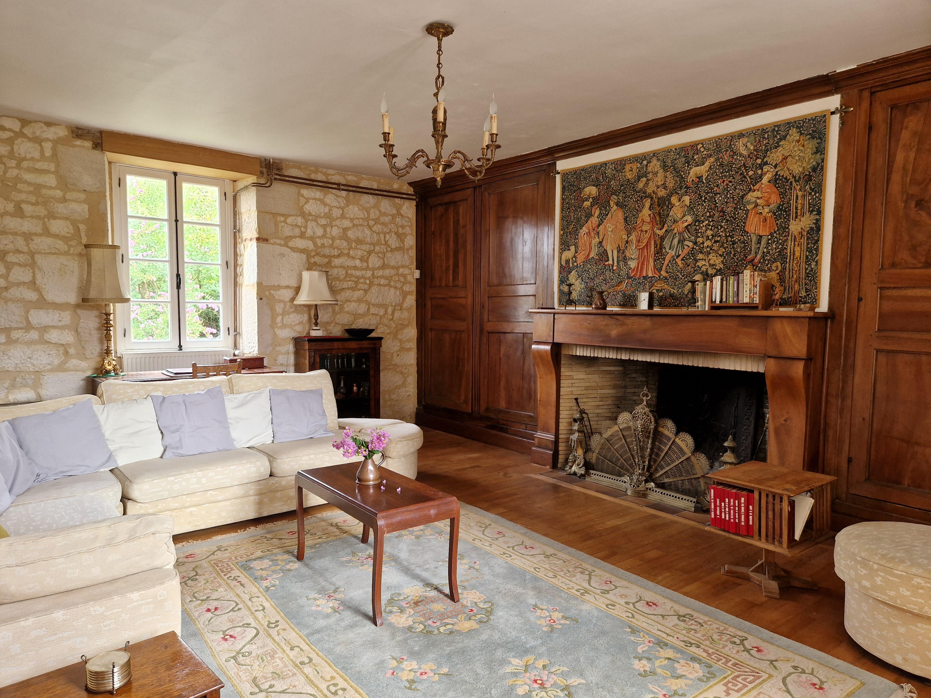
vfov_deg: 58.9
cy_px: 349
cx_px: 466
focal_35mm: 23
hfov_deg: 73.9
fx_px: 619
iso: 200
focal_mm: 5.4
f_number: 1.8
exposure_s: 1/180
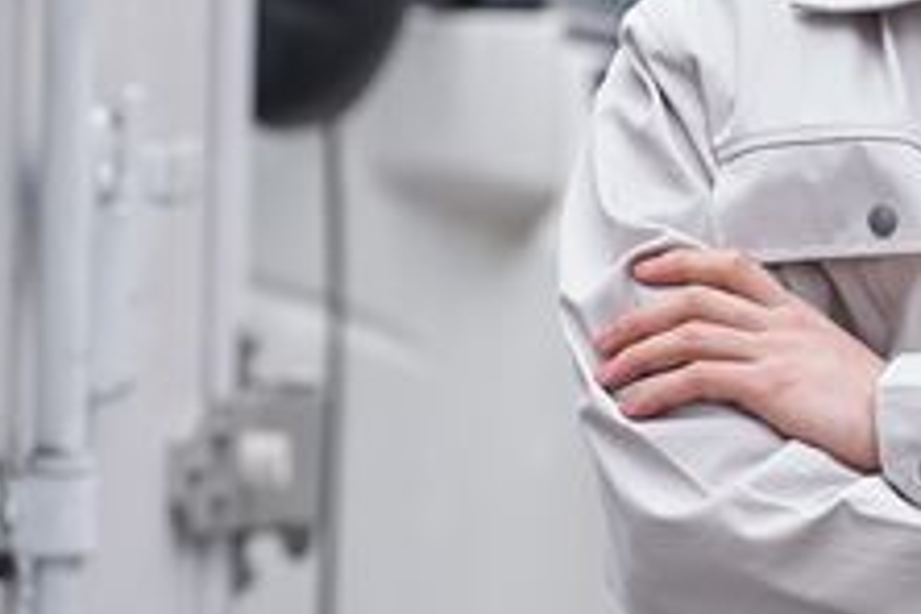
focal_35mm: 648
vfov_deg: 2.1
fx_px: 16577
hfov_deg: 3.2
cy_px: -50
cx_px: 602
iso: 400
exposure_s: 1/160
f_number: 4
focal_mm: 200
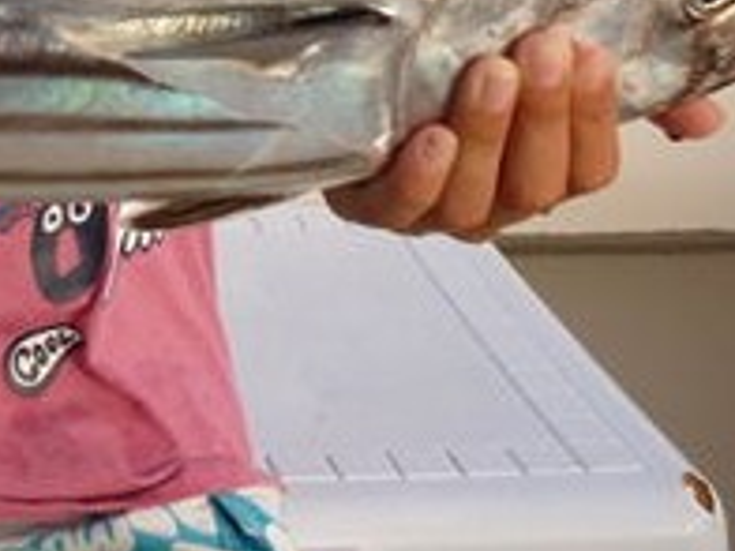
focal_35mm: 90
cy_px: -244
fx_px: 1911
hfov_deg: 20.8
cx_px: -56
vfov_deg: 15.3
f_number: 3.3
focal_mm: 4.9
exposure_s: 1/320
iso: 100
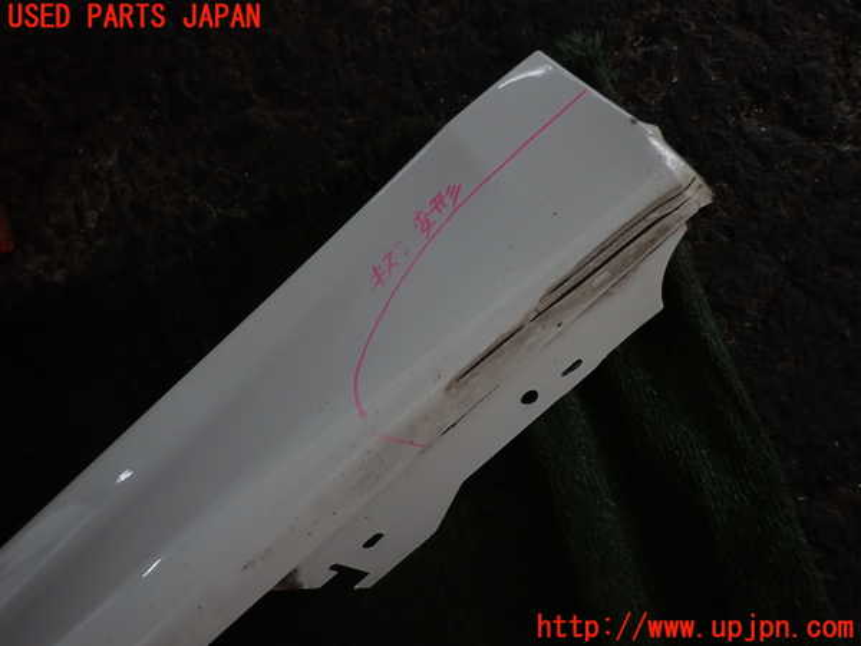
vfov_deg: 54.9
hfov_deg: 69.4
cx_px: 430
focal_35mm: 25
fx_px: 622
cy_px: 323
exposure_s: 1/60
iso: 125
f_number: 2
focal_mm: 4.5
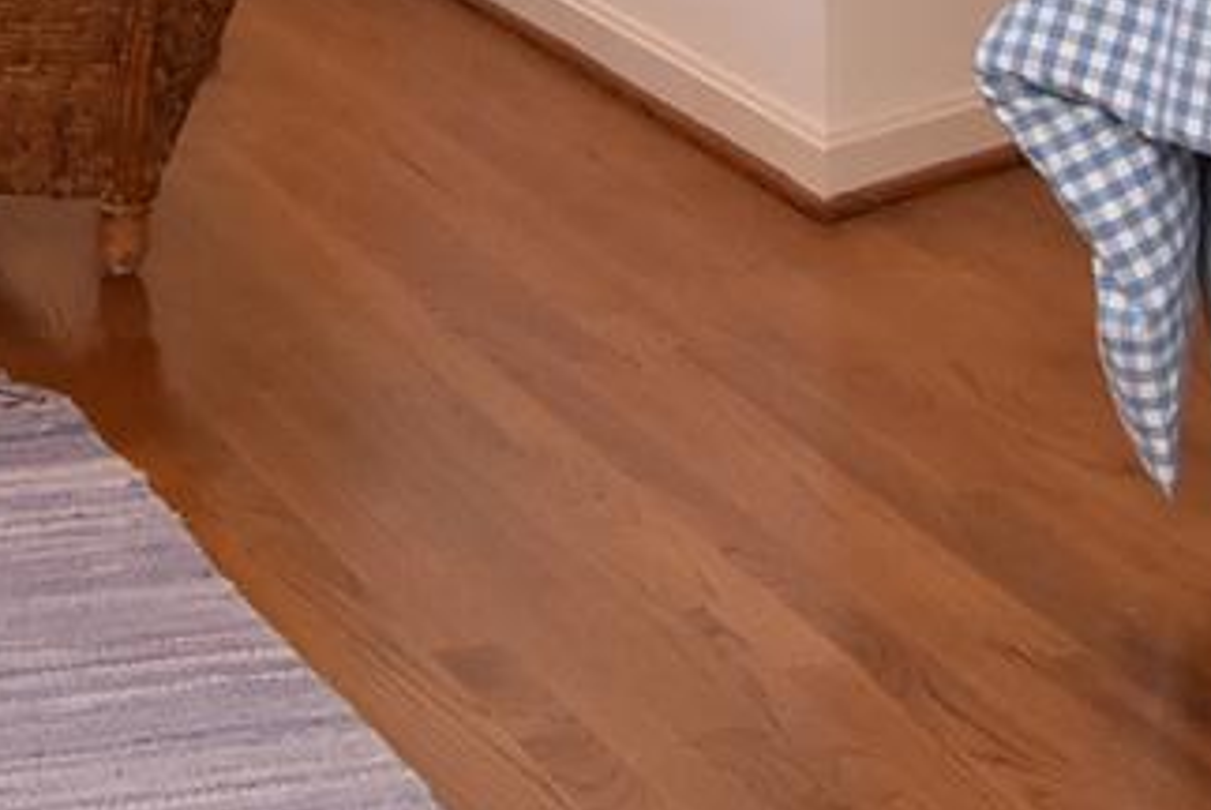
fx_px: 3838
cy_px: -938
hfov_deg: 17.3
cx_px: -111
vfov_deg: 10.8
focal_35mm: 114
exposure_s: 1/80
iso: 800
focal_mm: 12
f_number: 6.3
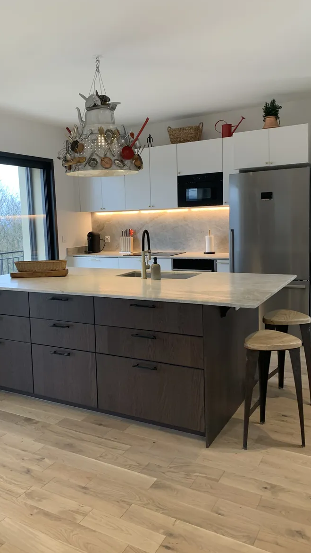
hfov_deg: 40.1
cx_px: 141
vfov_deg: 66.1
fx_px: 425
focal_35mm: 29
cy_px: 270
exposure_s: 1/96
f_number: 1.8
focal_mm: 4.25
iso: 100
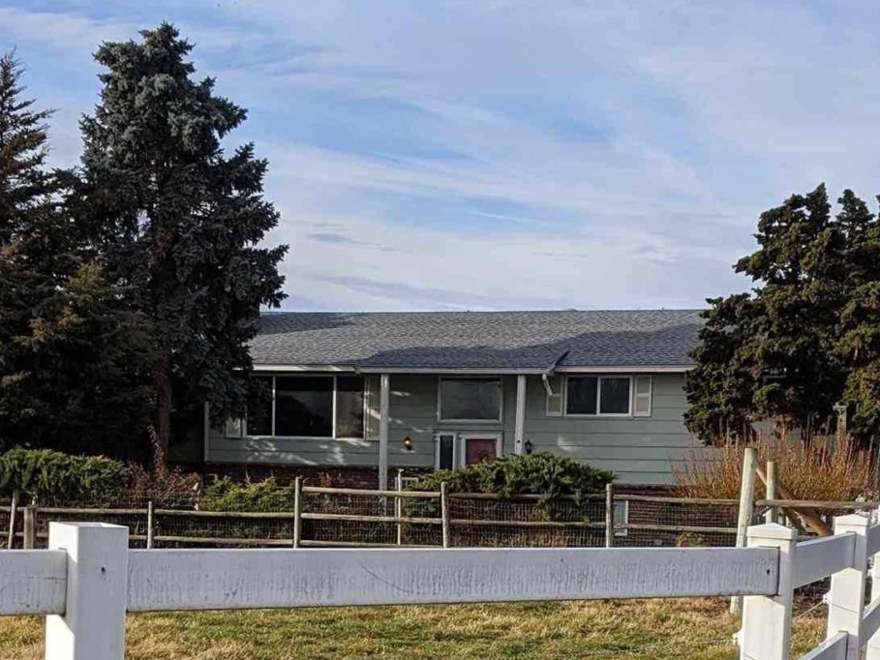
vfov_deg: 18.9
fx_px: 1932
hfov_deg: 25.6
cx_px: 400
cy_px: 643
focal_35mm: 76
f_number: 1.8
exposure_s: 1/1805
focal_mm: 4.44
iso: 60
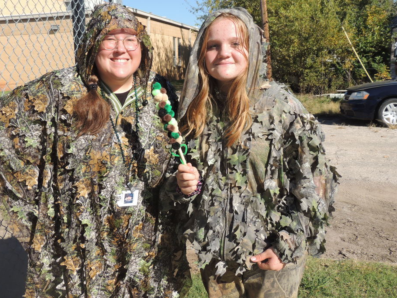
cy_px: 139
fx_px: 424
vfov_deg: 38.7
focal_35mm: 37
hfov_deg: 50.0
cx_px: 176
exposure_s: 1/1000
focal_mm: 5.8
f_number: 3.2
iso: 100
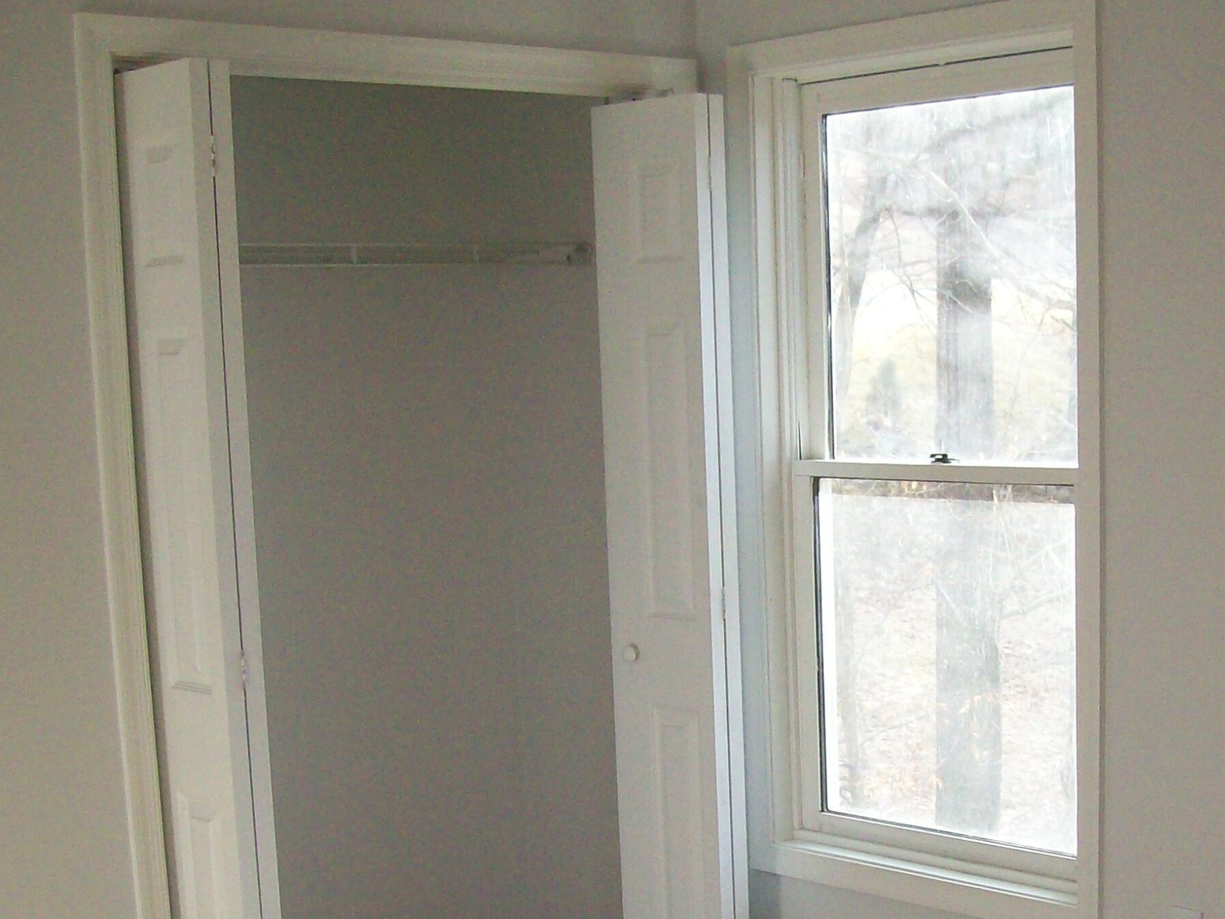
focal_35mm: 60
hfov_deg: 31.9
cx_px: 836
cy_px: 734
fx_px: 2123
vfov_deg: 24.0
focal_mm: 6
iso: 200
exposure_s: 1/115
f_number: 2.7
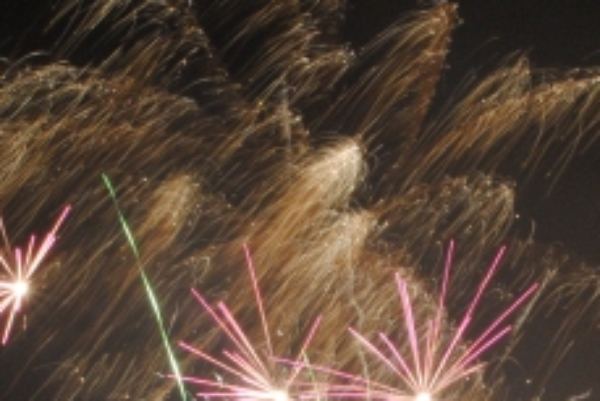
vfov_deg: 8.1
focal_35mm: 168
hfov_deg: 12.2
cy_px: 486
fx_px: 2802
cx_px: 388
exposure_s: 3
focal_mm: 32
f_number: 20
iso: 720
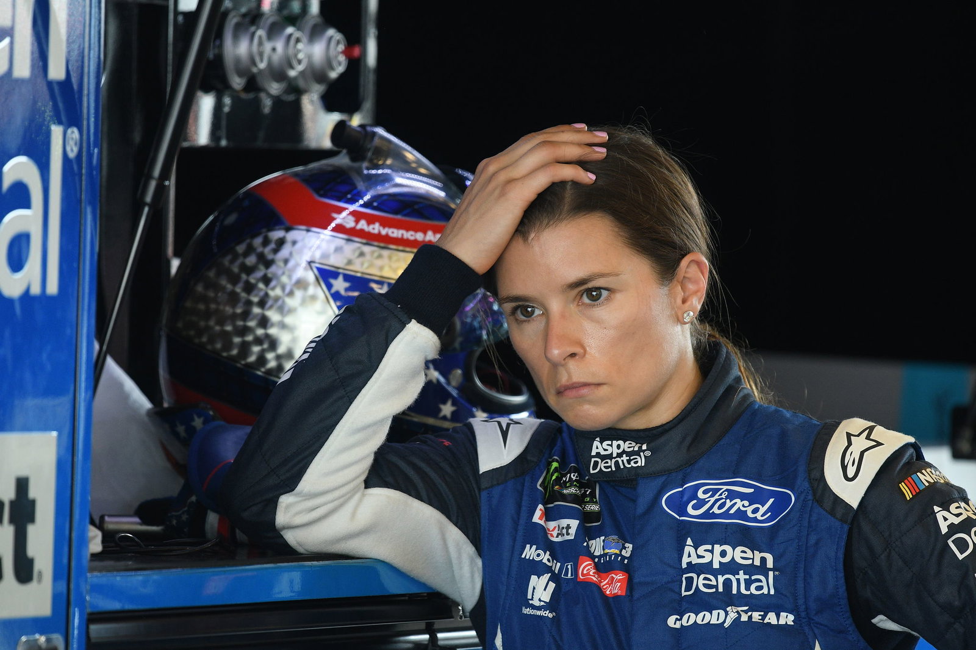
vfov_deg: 3.1
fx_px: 12197
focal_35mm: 450
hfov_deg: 4.6
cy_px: 325
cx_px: 488
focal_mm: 300
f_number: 4
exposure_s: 1/200
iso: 1000
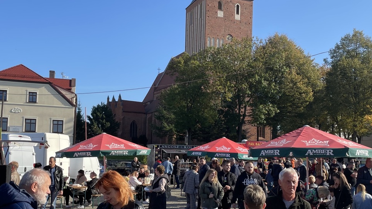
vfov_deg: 28.2
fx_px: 414
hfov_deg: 48.3
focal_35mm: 42
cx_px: 203
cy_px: 137
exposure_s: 1/1984
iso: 32
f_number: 1.6
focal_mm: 4.2
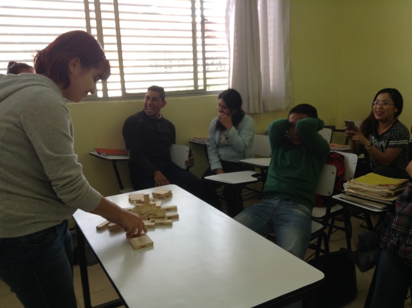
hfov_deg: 55.4
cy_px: 154
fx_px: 392
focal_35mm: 33
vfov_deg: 42.8
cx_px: 206
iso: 25
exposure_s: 1/33
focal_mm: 3.3
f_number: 2.4
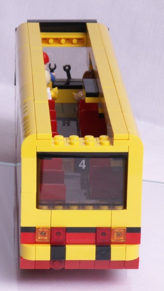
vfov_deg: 14.7
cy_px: 145
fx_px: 1128
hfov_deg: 8.3
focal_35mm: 146
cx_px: 73
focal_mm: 21.77
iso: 50
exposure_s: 1/1.67
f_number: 8
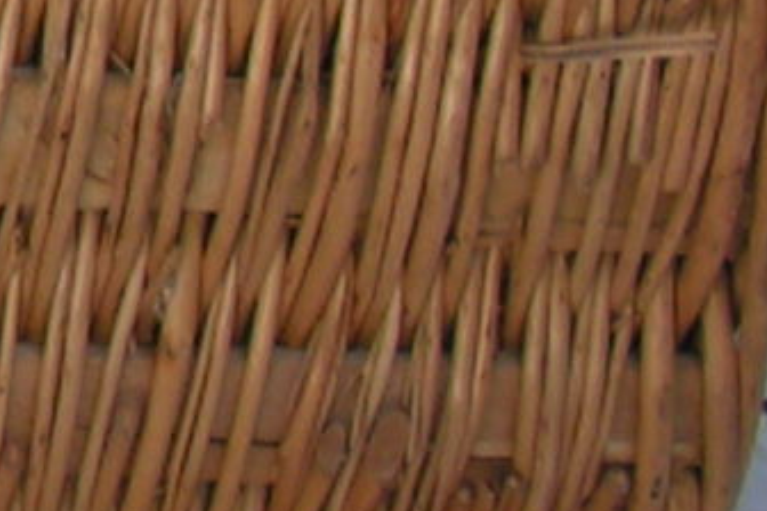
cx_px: -1123
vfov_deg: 5.7
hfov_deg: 7.9
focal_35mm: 241
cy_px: -187
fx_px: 5134
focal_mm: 6.4
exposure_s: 1/80
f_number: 3.2
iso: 64
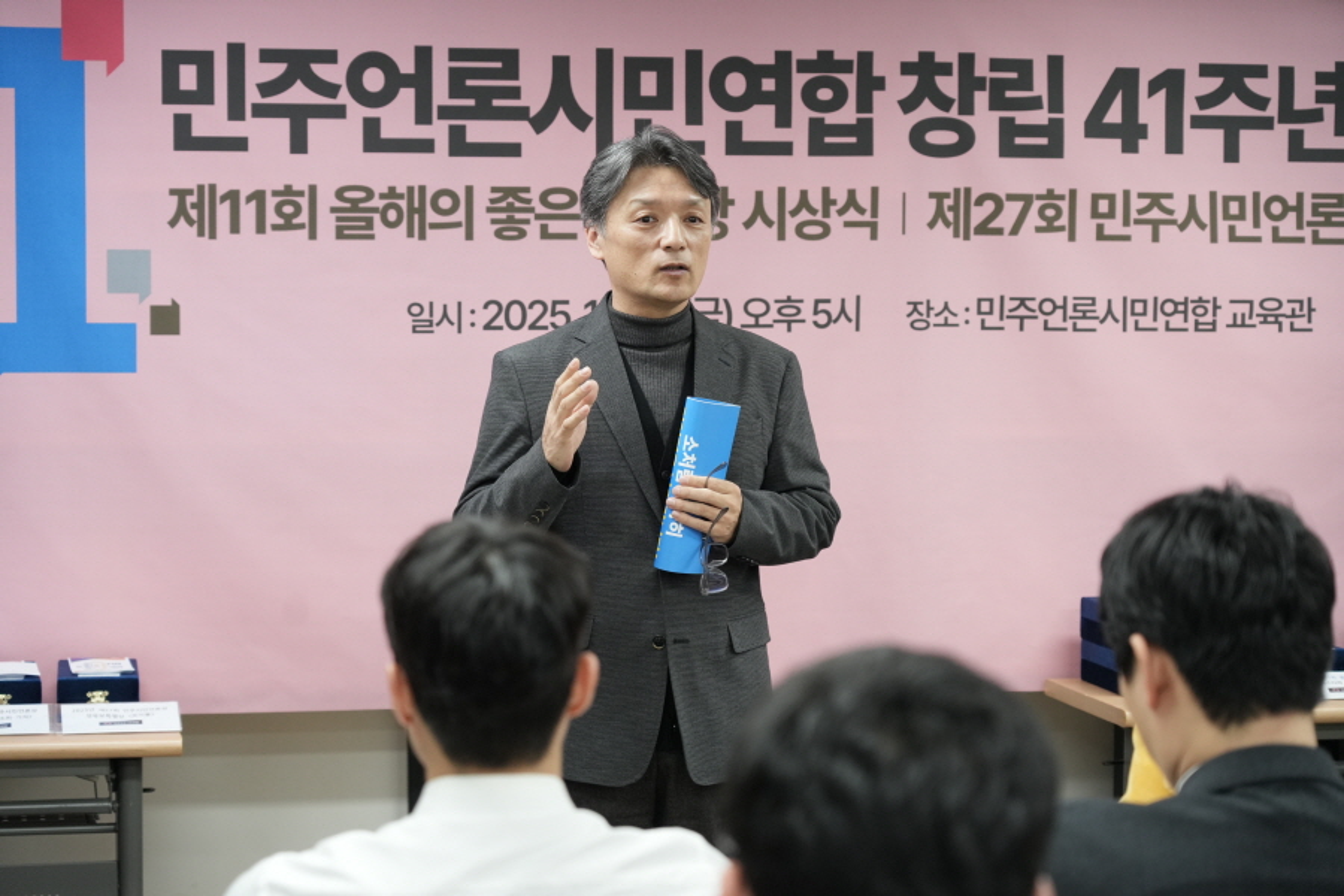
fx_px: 3098
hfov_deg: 24.5
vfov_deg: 16.5
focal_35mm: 83
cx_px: 672
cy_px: 448
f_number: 4
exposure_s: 1/200
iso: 2000
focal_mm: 83
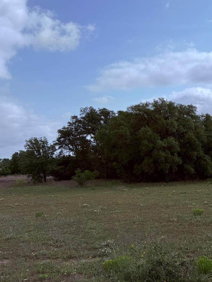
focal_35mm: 38
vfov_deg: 48.9
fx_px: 310
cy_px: 155
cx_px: 163
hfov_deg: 36.7
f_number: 1.78
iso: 80
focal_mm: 6.76
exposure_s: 1/7353
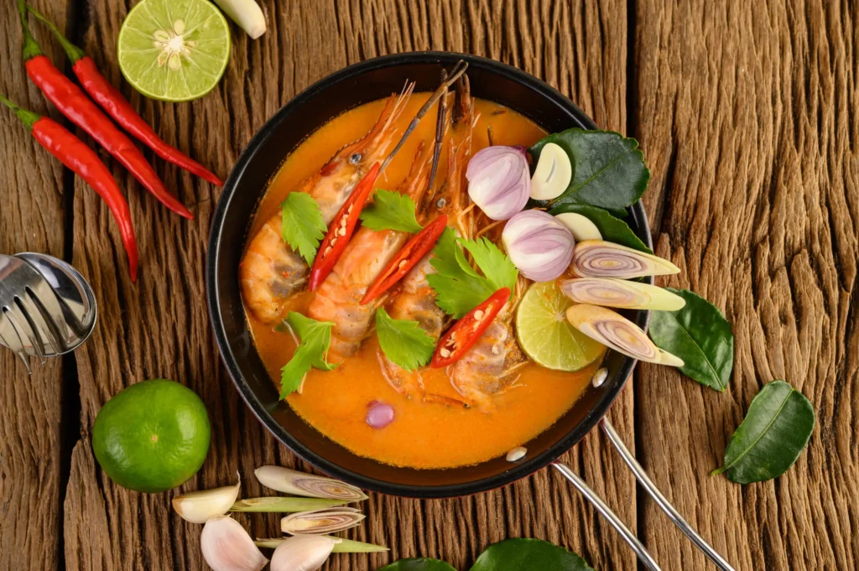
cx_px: 430
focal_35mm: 60
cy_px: 286
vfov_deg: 22.6
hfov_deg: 33.4
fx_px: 1430
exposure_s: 1/125
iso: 100
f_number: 6.3
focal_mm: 60
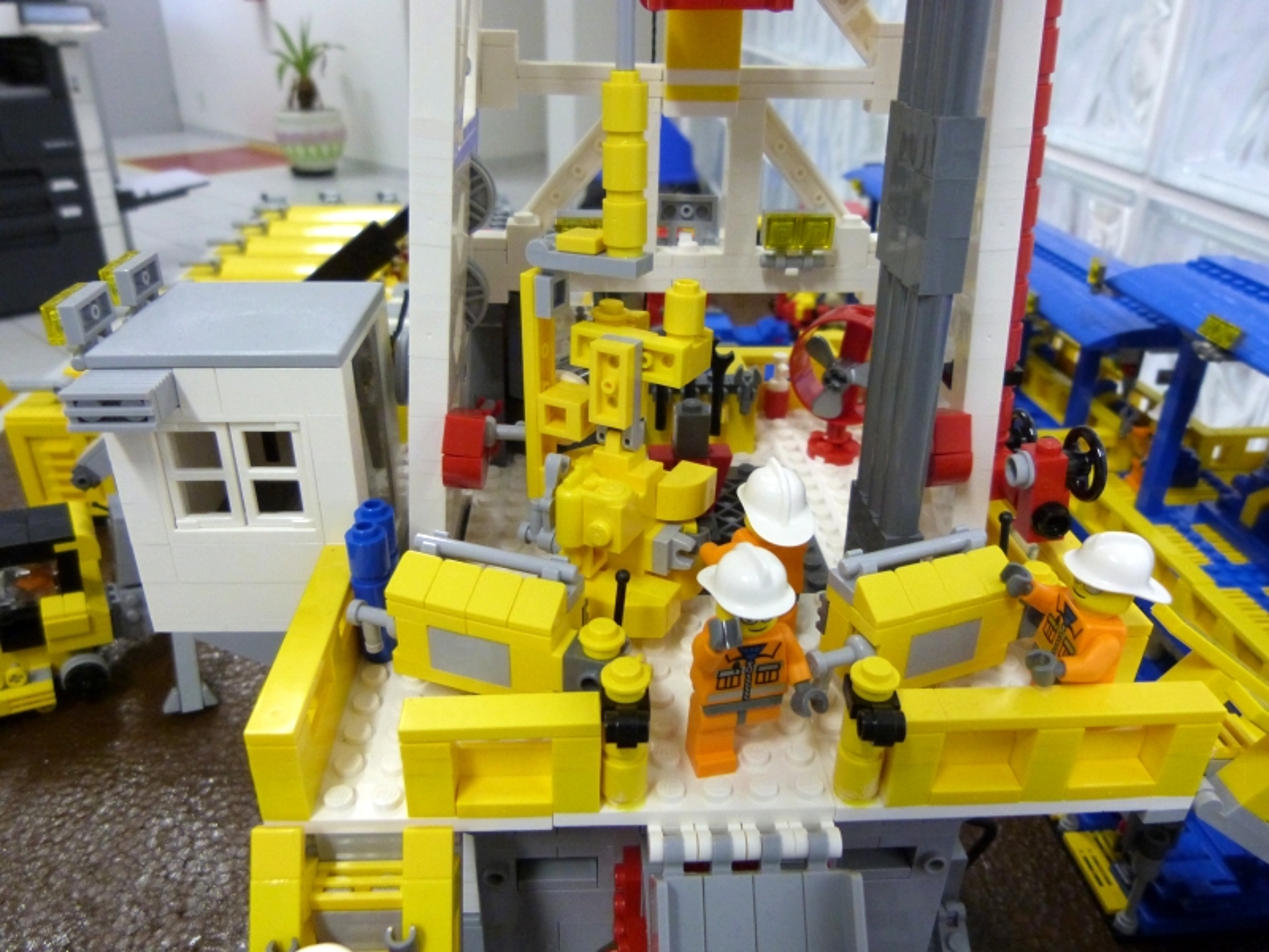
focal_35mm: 25
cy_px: 476
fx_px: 916
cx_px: 634
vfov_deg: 54.9
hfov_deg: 69.4
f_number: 2.8
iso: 400
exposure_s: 1/40
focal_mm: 4.5
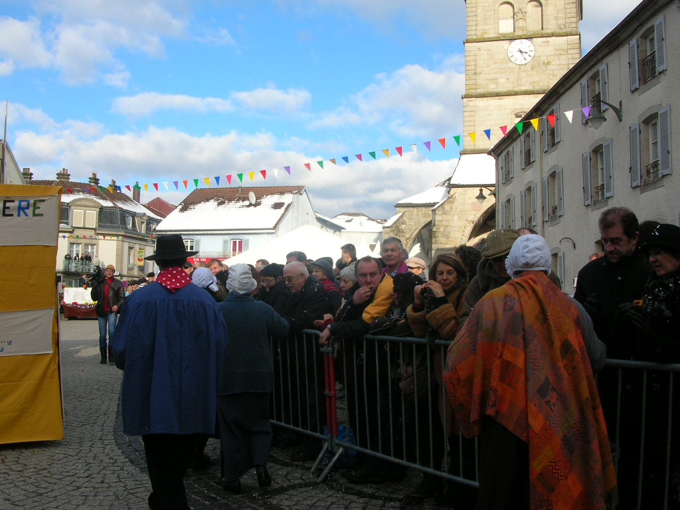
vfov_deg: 40.7
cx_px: 340
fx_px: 688
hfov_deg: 52.6
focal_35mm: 35
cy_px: 255
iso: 50
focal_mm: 5.8
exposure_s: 1/210
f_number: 5.6
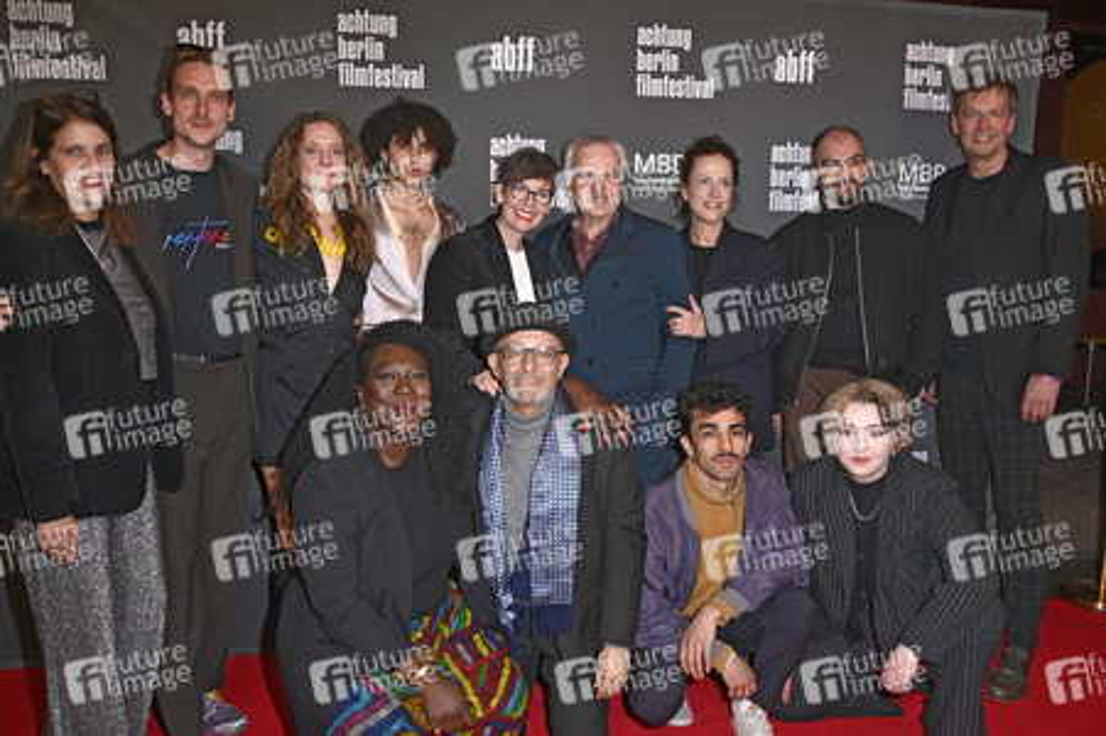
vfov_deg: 46.3
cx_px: 553
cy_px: 368
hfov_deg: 65.5
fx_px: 860
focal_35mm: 28
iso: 1250
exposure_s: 1/250
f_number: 6.3
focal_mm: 28
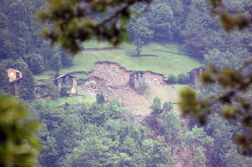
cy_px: 84
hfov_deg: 4.6
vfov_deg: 3.0
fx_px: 3147
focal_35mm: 450
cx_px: 126
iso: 400
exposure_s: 1/640
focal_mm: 300
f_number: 5.6
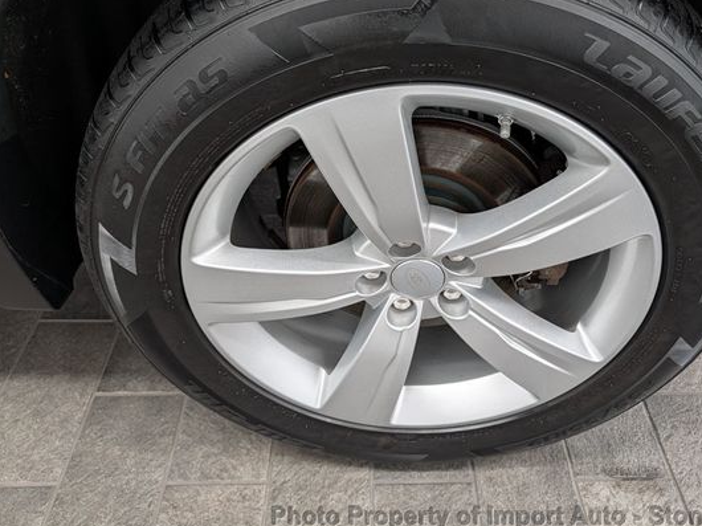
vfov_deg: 48.1
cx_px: 399
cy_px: 227
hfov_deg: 61.4
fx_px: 588
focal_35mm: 29
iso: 233
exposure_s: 1/60
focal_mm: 6.9
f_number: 1.68
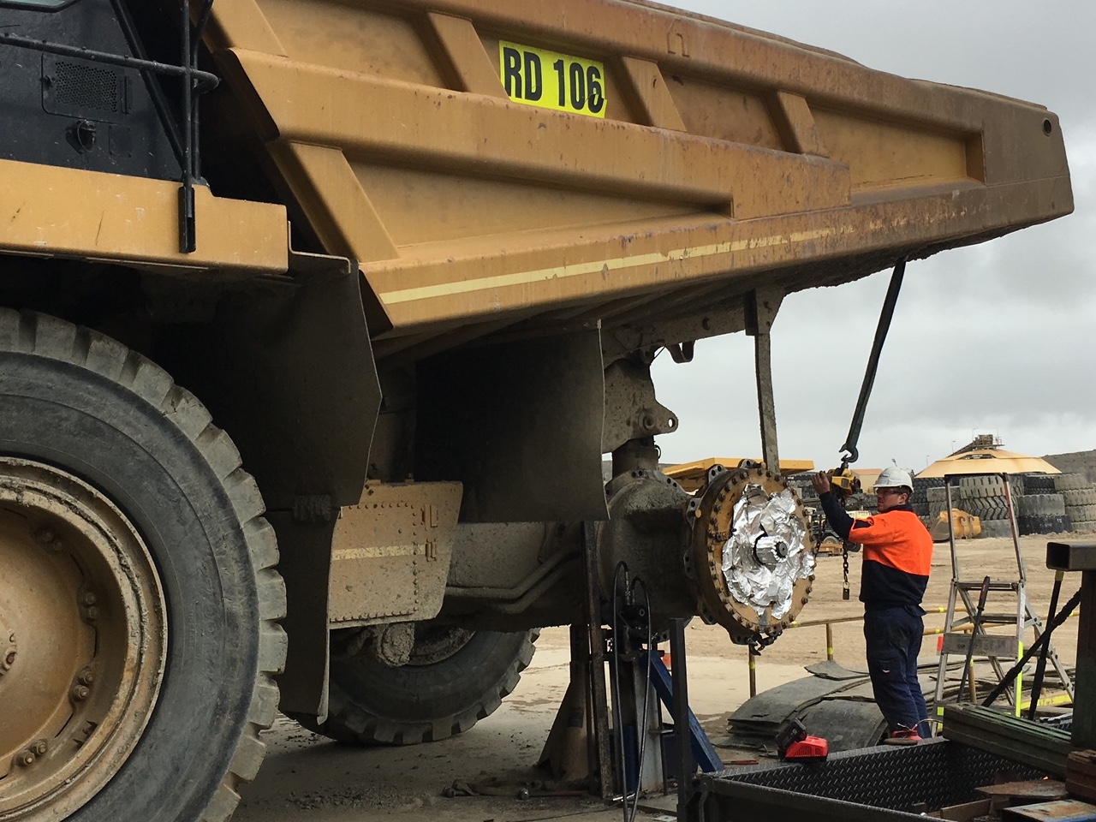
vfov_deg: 48.2
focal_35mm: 29
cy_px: 411
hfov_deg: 61.7
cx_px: 548
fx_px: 918
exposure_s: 1/974
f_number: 2.2
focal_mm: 4.15
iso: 25
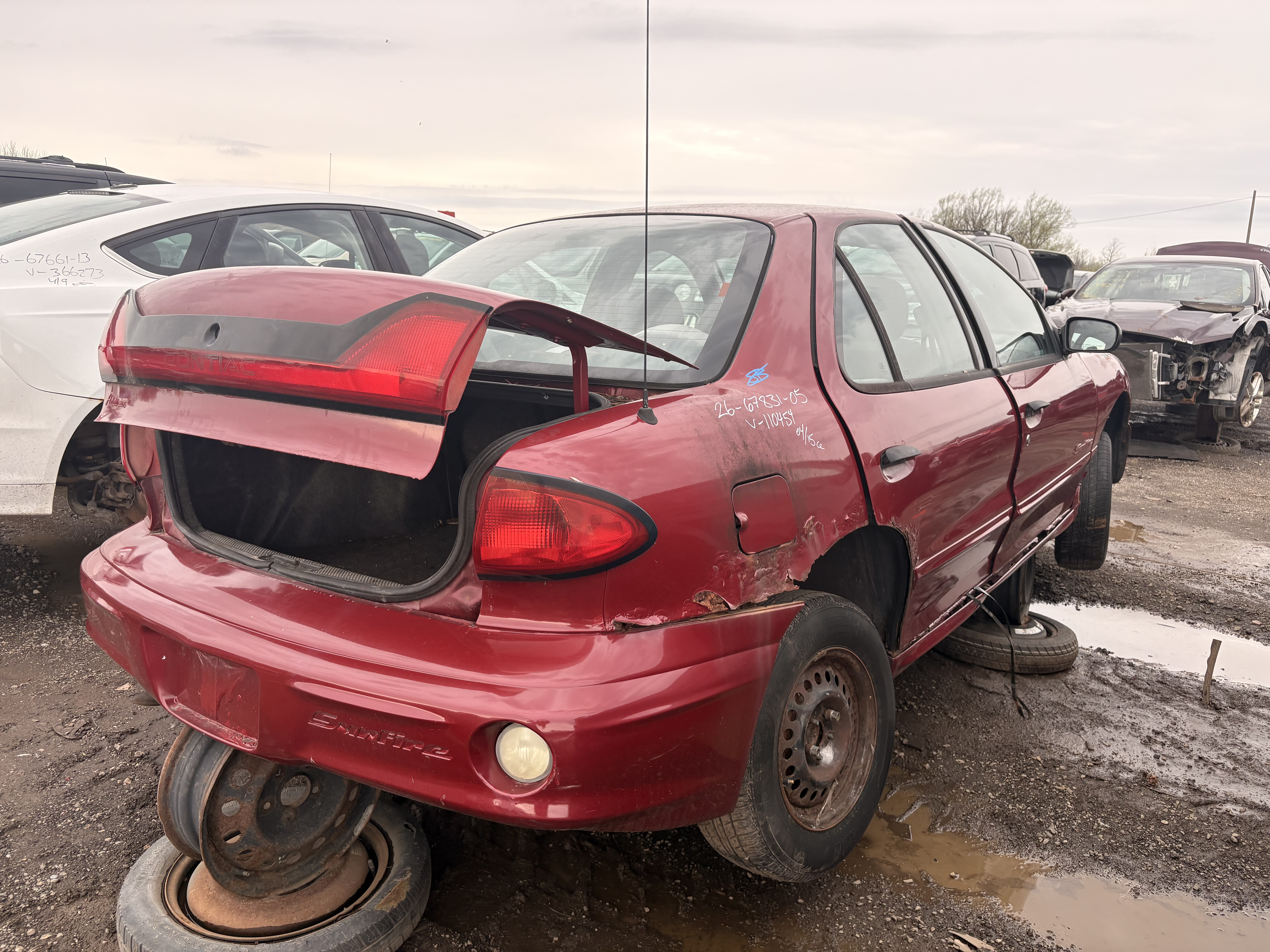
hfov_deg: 67.3
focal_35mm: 26
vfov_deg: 53.1
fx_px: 954
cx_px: 635
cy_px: 476
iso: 50
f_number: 1.6
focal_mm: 5.96
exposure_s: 1/552
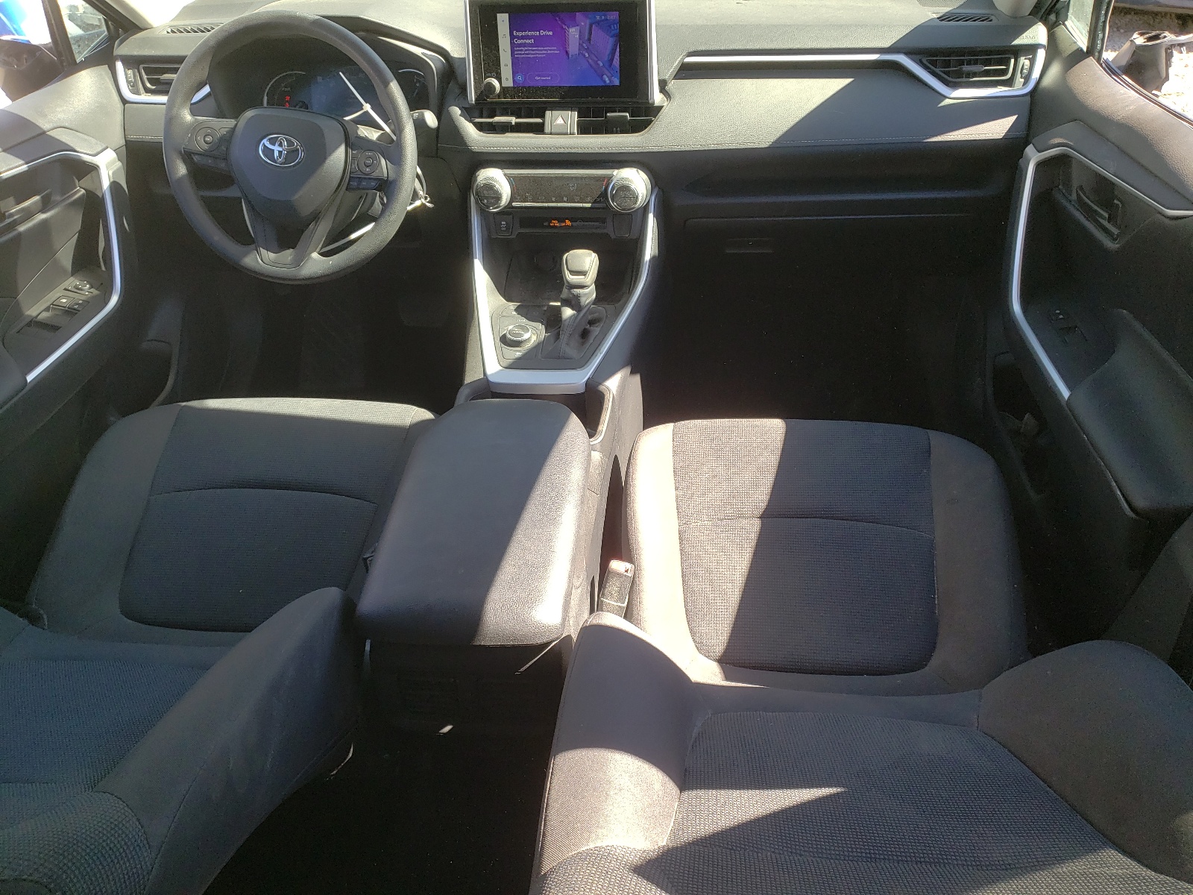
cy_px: 448
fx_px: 896
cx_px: 596
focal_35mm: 26
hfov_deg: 67.3
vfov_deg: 53.1
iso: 50
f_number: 1.5
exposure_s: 1/357
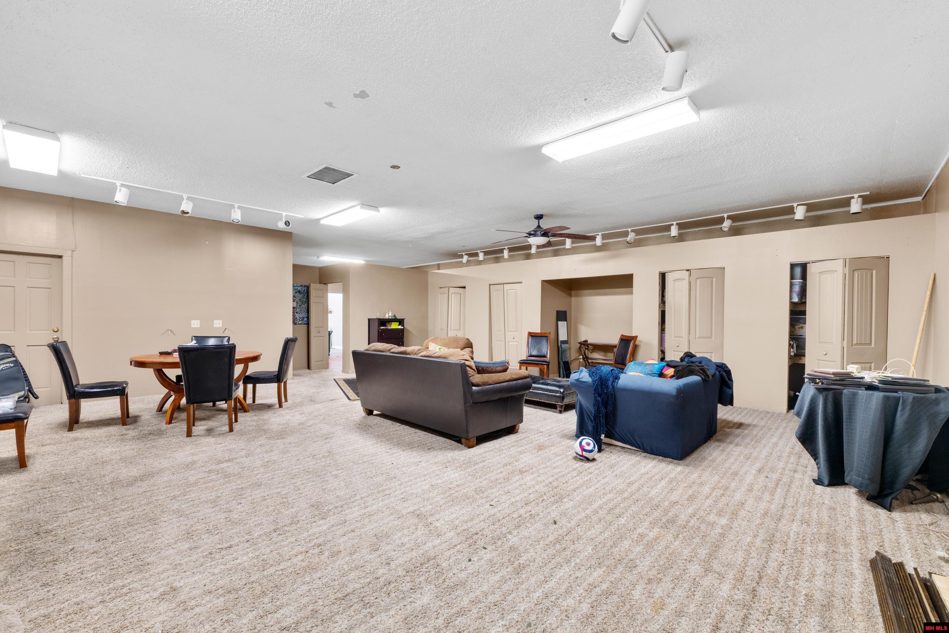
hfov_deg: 100.4
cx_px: 474
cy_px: 316
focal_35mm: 15
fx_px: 395
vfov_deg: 77.3
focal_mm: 10
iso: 200
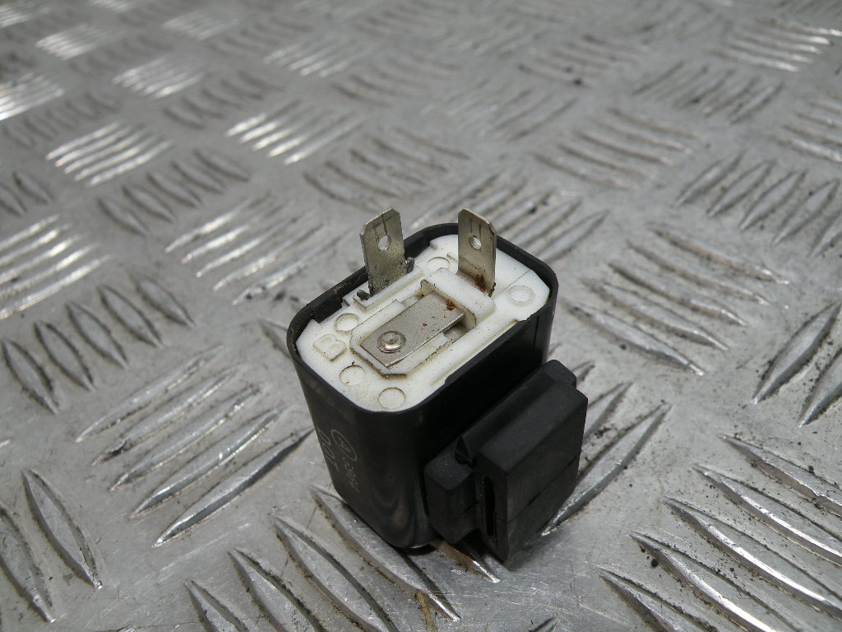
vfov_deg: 51.4
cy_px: 316
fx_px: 657
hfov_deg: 65.3
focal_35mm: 27
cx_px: 421
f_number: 3.2
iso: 64
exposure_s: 1/83.7
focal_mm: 4.7
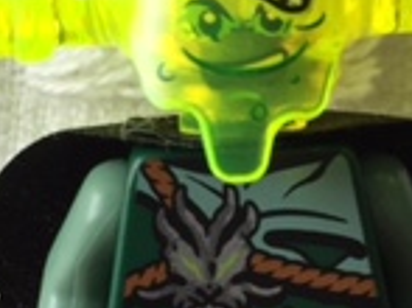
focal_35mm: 126
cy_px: 235
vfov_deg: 11.7
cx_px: 210
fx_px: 1498
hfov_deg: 15.7
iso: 32
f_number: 2.2
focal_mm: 4.15
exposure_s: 1/40
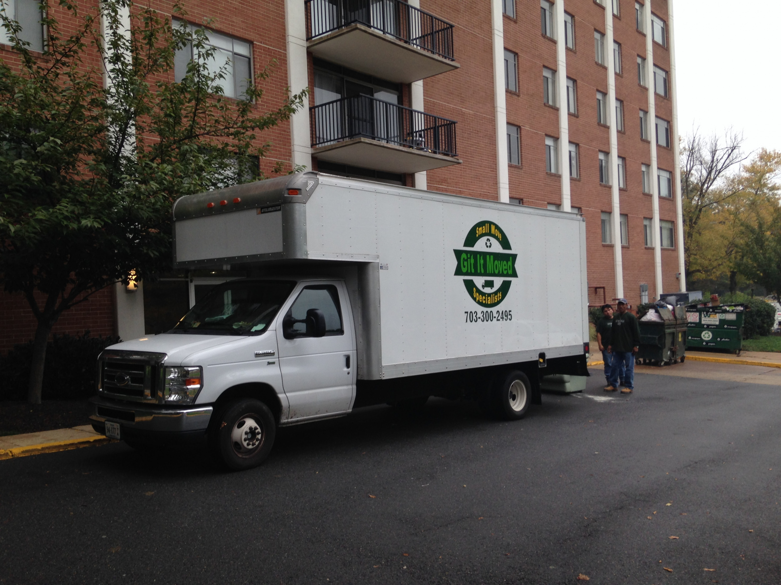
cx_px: 390
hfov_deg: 55.4
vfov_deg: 42.9
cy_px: 292
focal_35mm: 33
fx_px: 745
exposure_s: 1/220
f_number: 2.4
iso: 50
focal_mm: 4.12
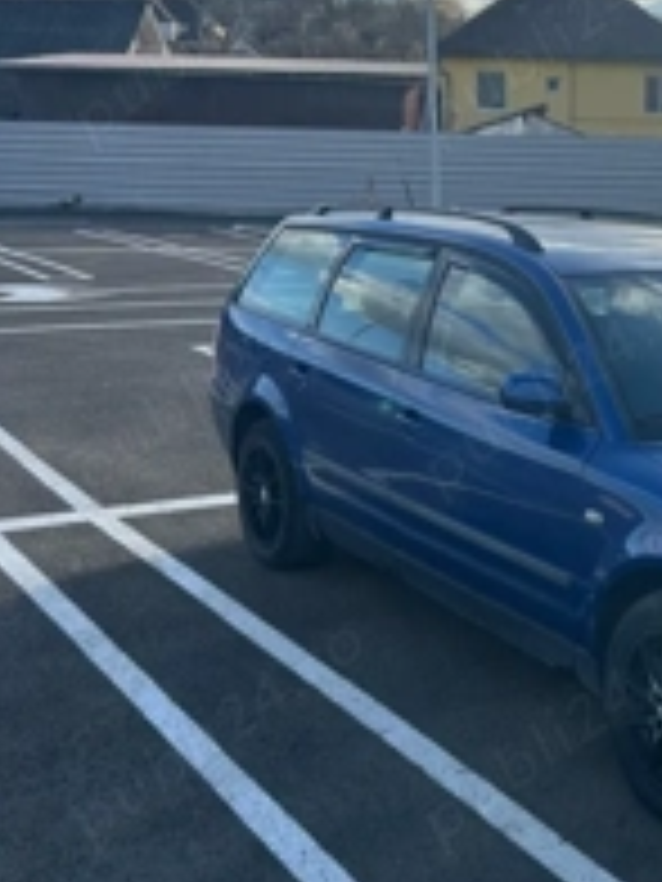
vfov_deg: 36.2
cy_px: 436
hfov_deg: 26.1
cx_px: 657
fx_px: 1351
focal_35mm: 53
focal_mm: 5.7
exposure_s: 1/3077
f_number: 1.5
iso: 50
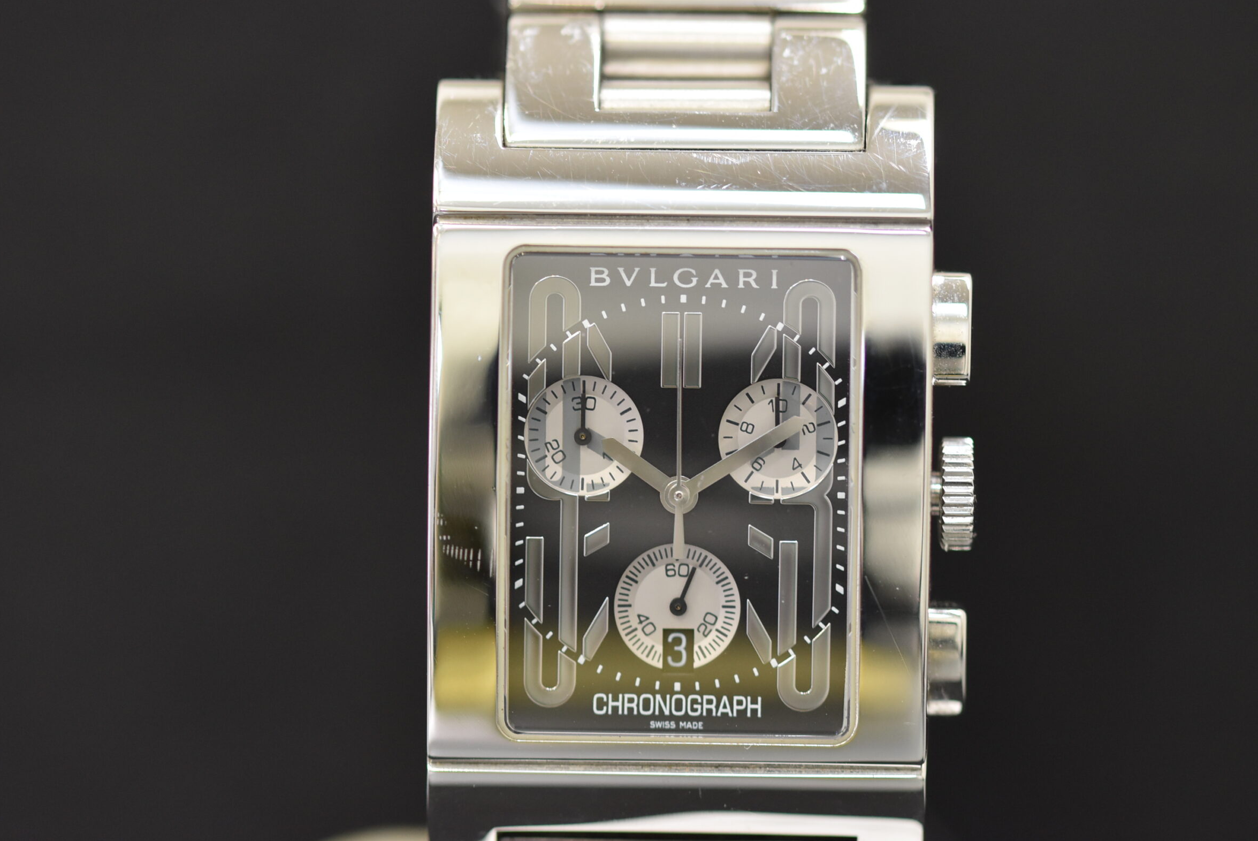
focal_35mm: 147
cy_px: 418
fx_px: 5140
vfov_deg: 9.3
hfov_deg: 14.0
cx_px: 654
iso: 1000
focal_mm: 90
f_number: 4
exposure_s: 1/125
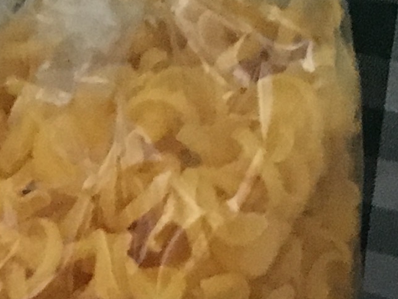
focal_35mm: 182
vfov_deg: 7.9
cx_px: 4
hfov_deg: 10.8
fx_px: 2093
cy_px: 510
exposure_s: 1/17
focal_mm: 4.15
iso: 250
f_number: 2.2
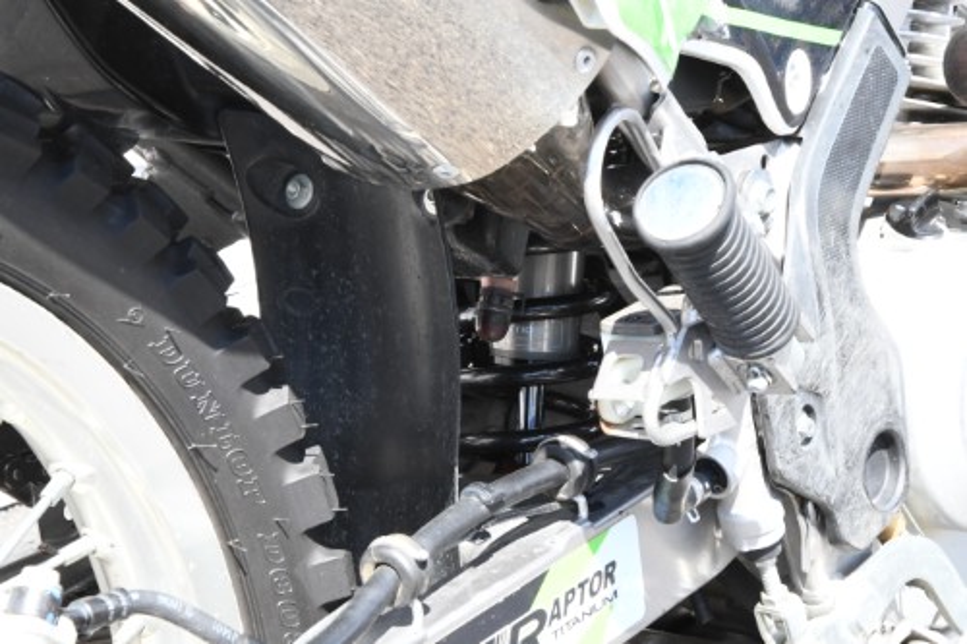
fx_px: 2819
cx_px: 484
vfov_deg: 13.0
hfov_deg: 19.5
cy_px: 322
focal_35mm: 105
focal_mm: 70
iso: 2000
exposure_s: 1/125
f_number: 18
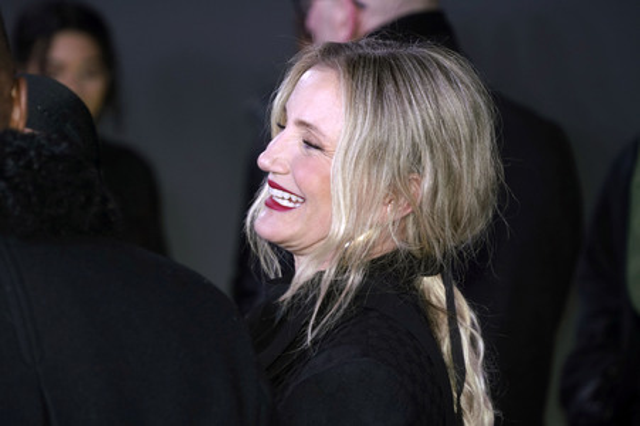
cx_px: 320
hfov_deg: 12.0
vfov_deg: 8.0
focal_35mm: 171
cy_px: 213
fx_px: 3038
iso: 1000
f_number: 5.6
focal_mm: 171
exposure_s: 1/160
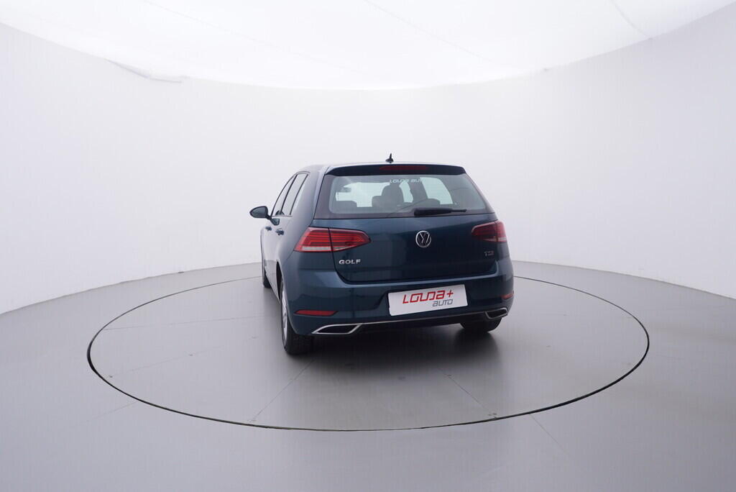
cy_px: 246
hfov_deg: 77.3
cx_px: 368
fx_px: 460
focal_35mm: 22
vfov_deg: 56.2
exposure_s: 1/80
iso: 200
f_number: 5
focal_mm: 15
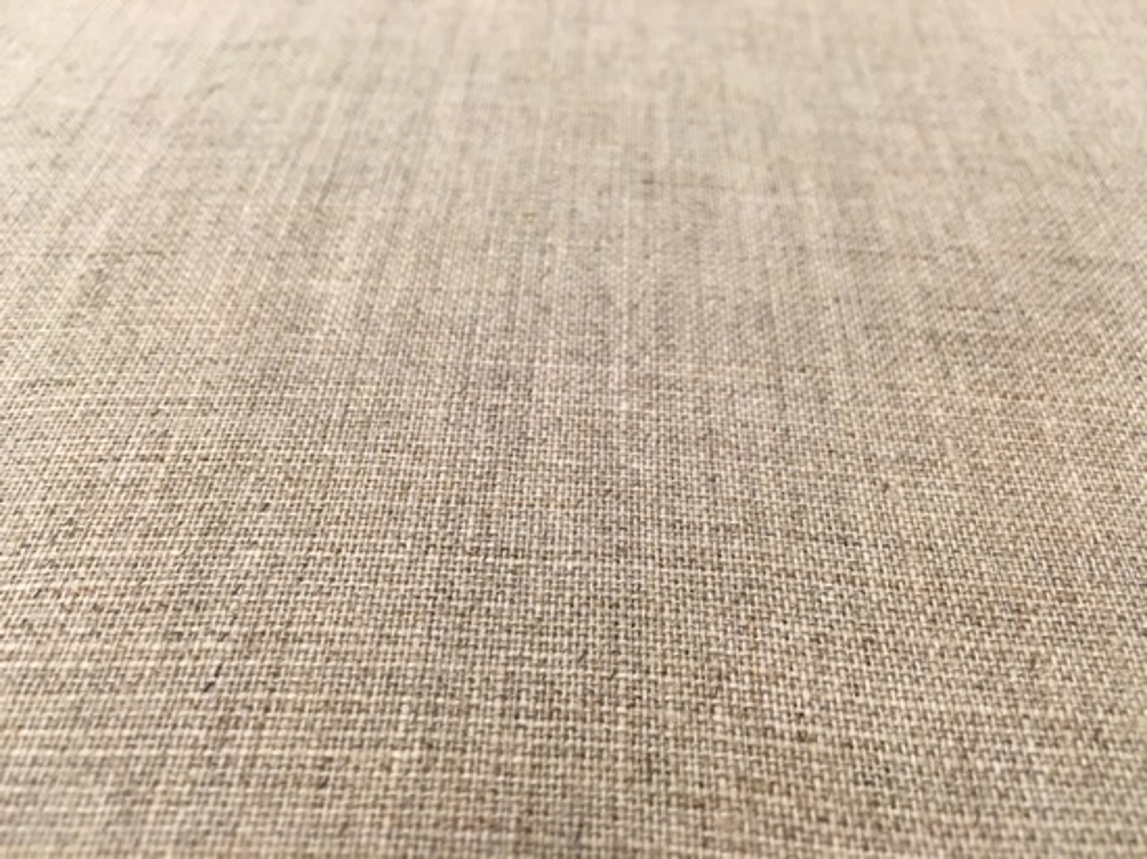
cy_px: 430
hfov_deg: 61.7
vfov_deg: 48.2
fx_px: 960
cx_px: 574
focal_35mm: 29
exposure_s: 1/30
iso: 40
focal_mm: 4.15
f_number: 2.2
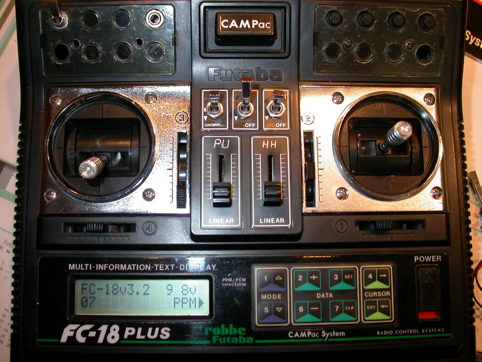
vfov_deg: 37.7
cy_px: 181
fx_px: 529
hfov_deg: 49.0
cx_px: 241
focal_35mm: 38
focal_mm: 7.85
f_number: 2.6
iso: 100
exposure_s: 1/30
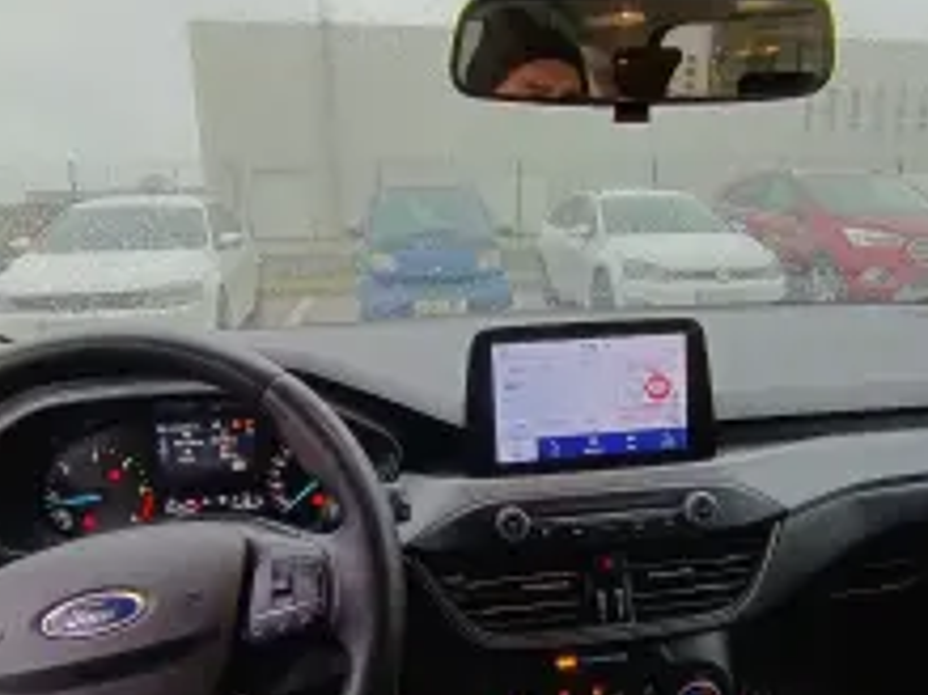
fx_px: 750
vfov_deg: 49.6
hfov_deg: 63.4
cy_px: 381
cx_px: 492
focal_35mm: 28
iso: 203
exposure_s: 1/50
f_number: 2.2
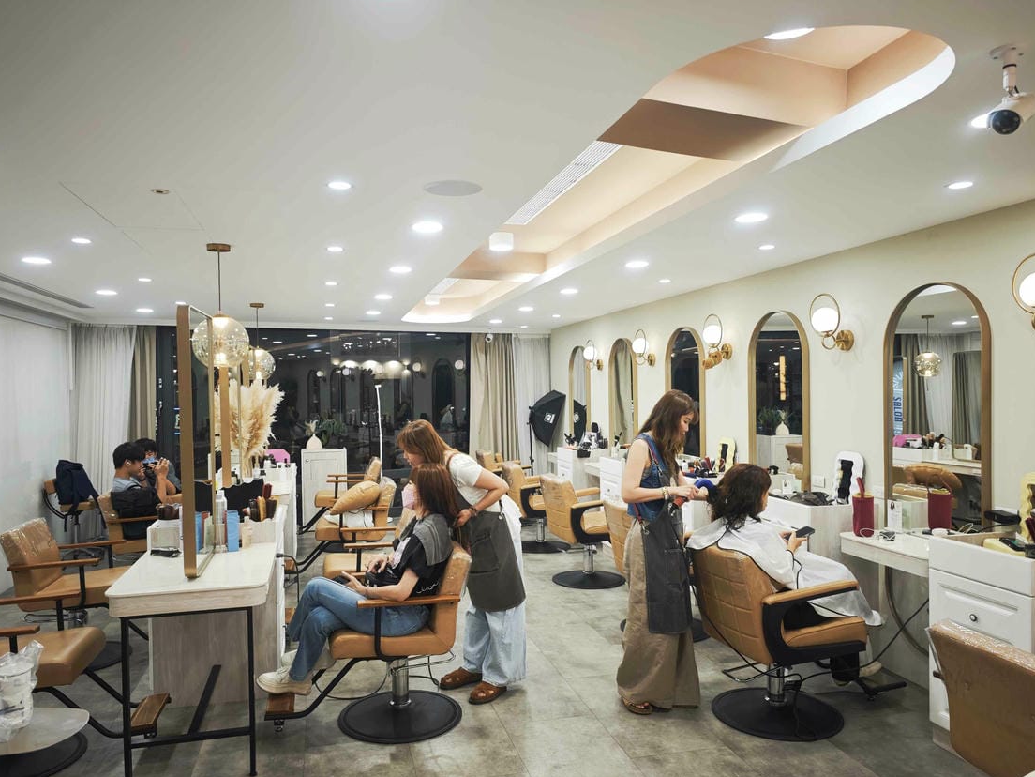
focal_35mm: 25
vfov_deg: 54.9
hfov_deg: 69.4
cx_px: 506
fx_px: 747
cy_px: 407
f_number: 2
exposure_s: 1/600
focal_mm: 8.72
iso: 1000
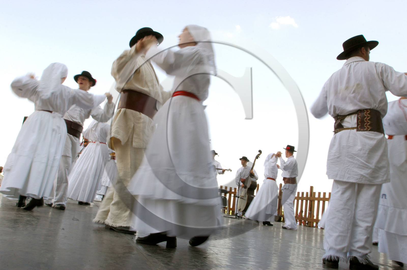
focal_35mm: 26
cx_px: 204
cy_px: 135
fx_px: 288
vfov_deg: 50.3
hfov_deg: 70.5
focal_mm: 17
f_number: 22
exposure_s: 1/20
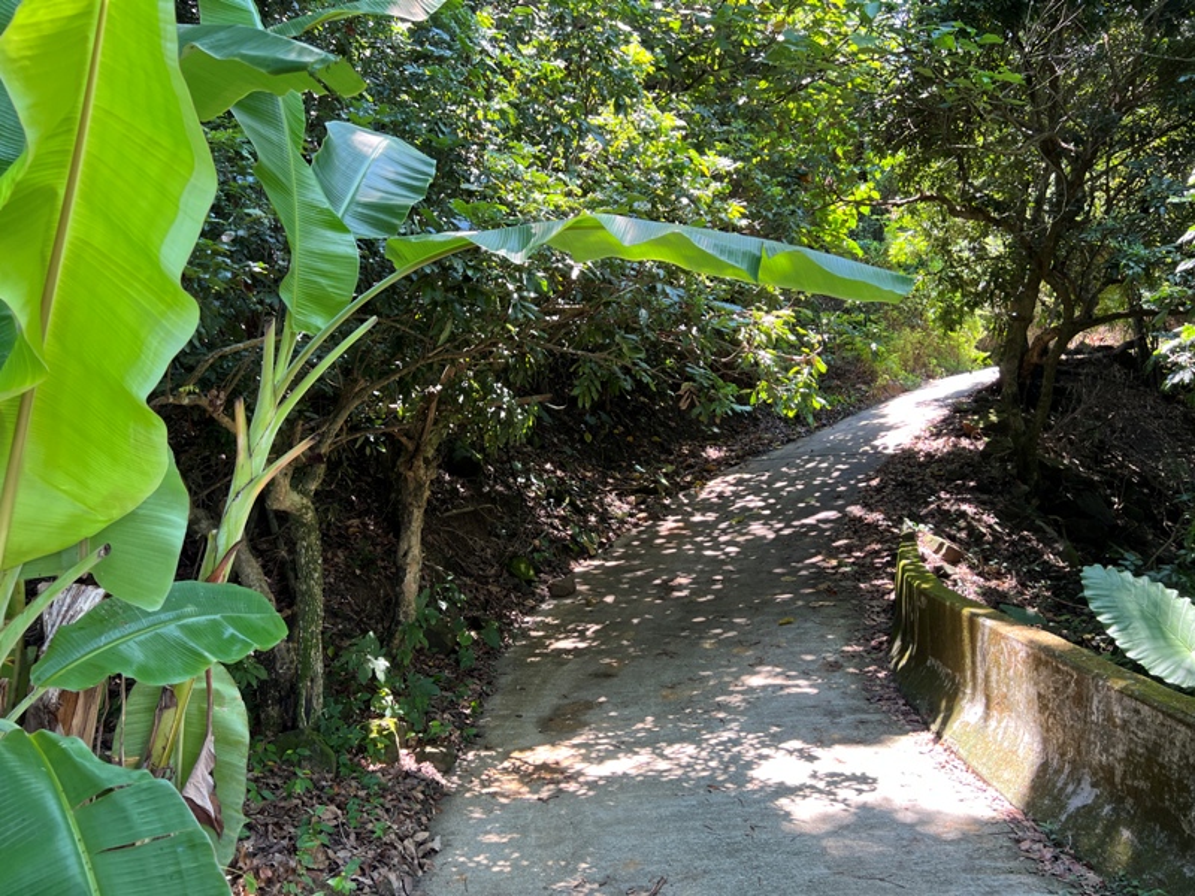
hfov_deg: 67.3
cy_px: 448
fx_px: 898
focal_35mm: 26
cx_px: 598
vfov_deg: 53.1
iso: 64
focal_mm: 5.7
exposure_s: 1/142
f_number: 1.5
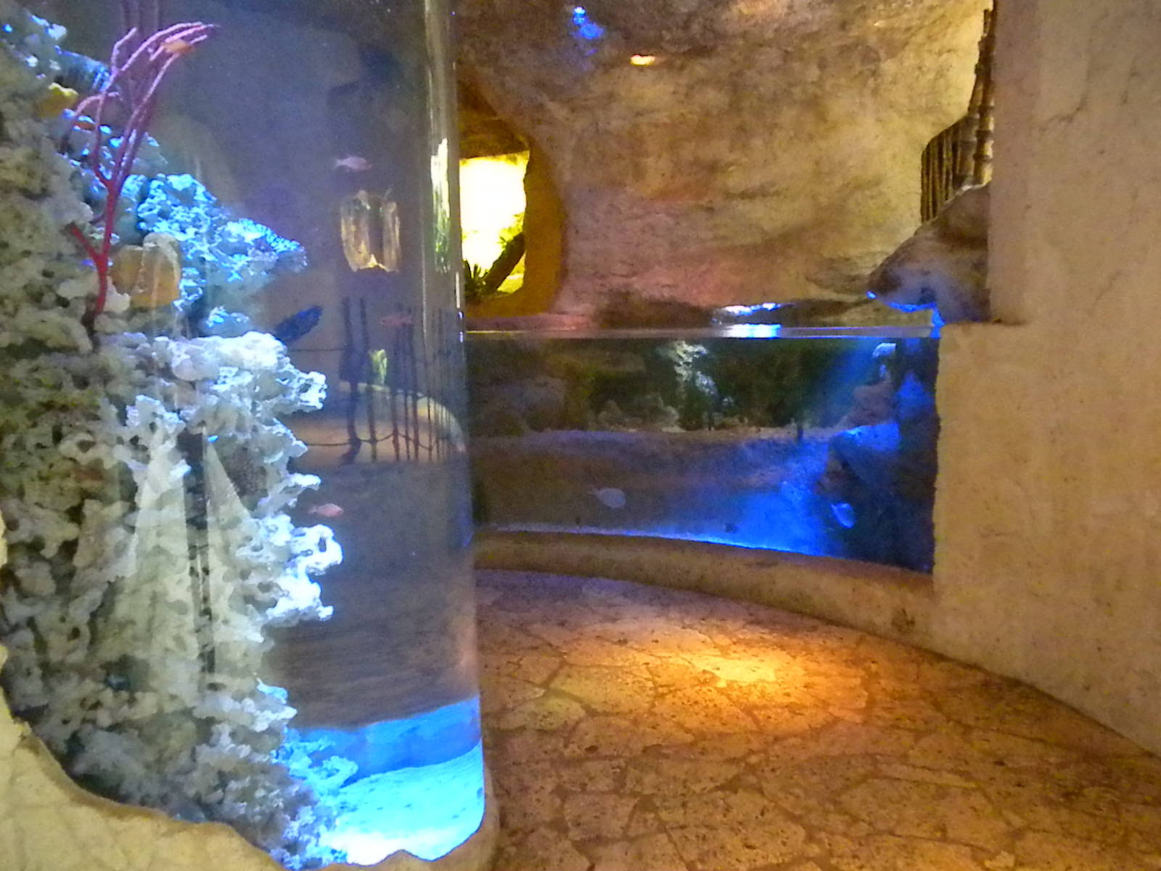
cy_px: 436
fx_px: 1241
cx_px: 580
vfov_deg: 38.7
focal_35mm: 37
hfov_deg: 50.1
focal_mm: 6.6
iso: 3200
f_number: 3.5
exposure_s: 1/18.1
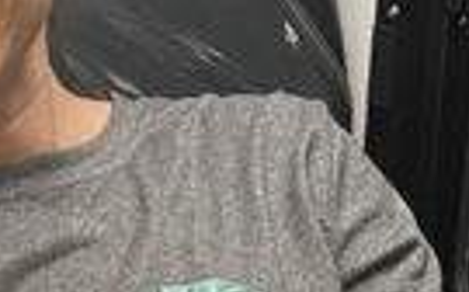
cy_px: 633
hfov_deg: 10.7
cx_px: -59
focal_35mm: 193
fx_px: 2464
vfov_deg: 6.5
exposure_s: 1/75
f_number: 1.78
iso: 125
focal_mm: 6.76
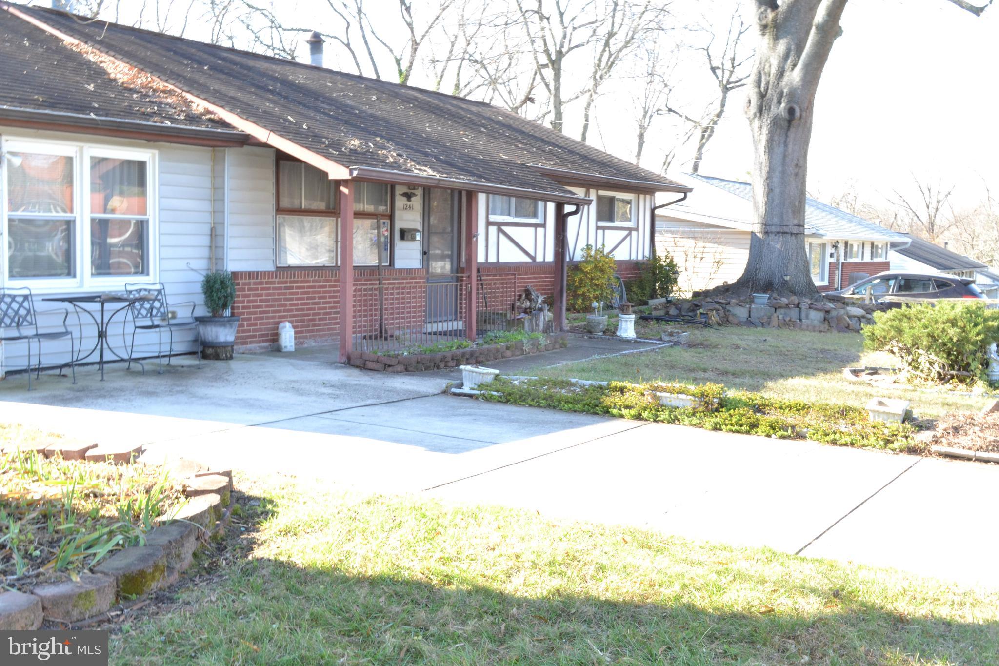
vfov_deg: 31.9
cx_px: 500
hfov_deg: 46.4
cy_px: 333
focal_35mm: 42
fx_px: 1165
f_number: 16
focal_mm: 28
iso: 800
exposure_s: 1/25
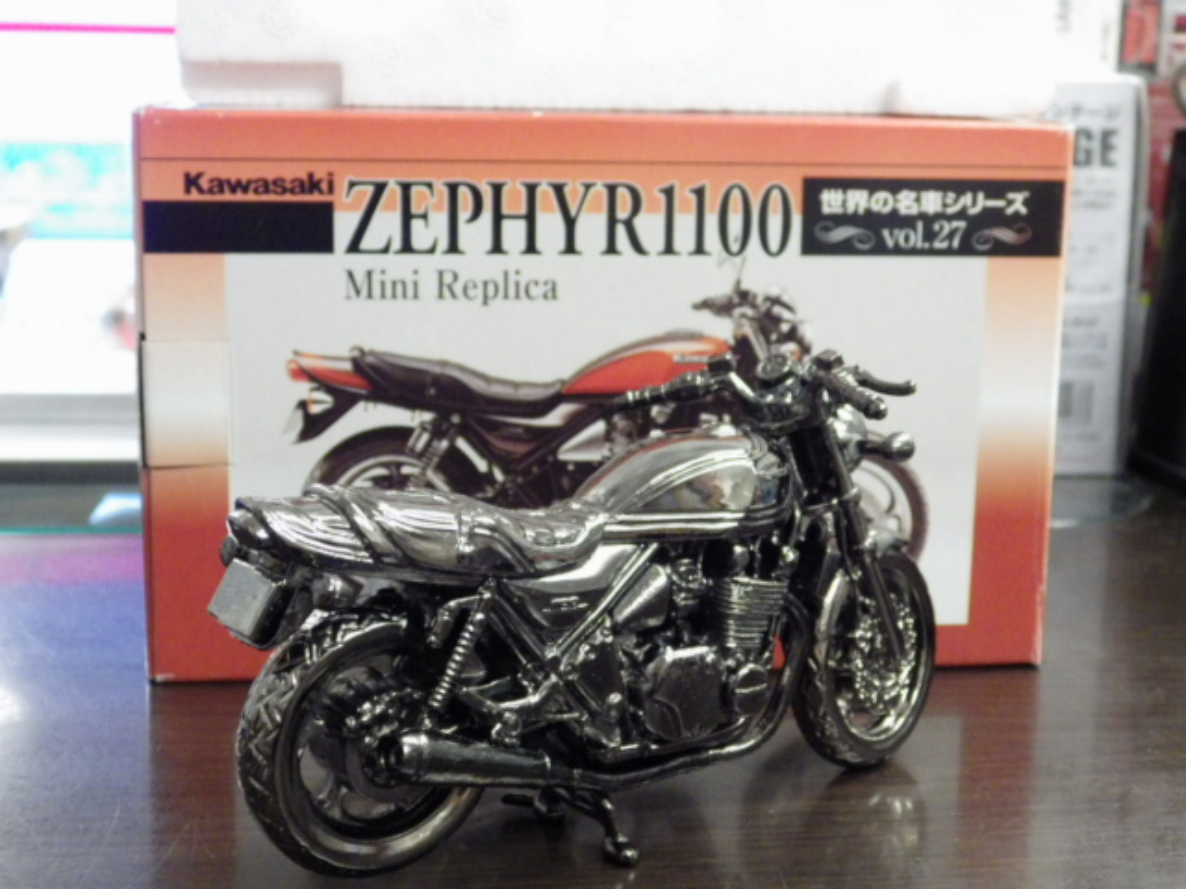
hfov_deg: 32.7
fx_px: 2021
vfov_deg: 24.8
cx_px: 593
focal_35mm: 59
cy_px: 444
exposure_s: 1/25
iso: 1000
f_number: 4
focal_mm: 10.7
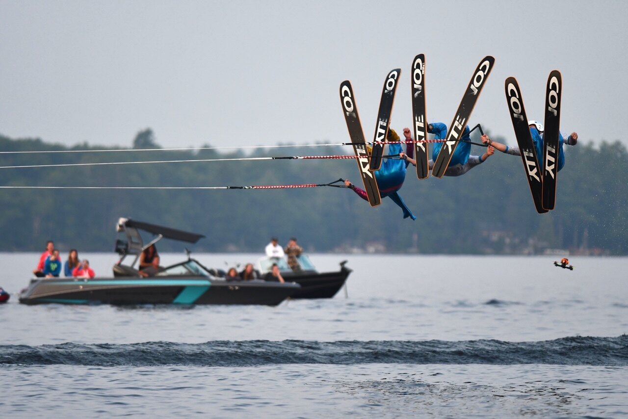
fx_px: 7851
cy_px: 210
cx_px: 314
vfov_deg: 3.1
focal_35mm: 450
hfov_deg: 4.6
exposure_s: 1/1000
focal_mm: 300
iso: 500
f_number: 4
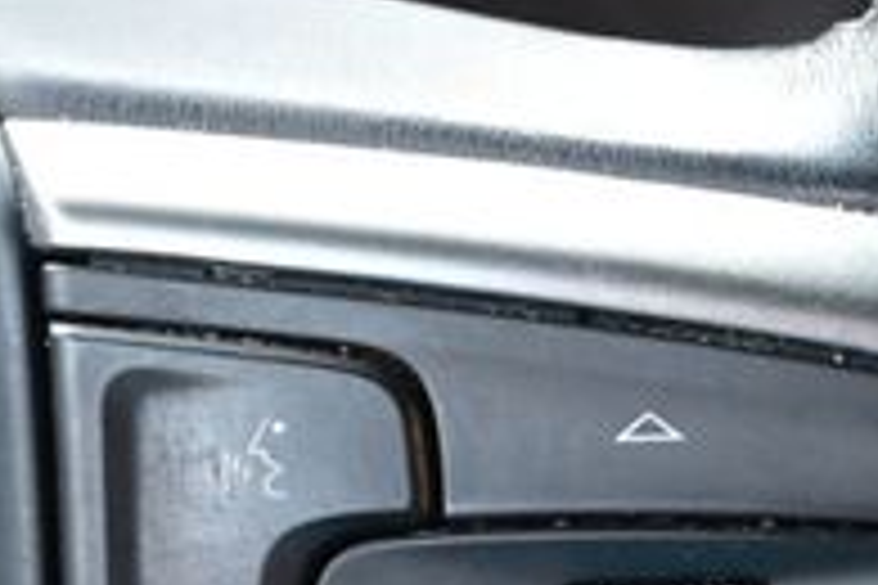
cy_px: 585
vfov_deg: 8.8
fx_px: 3776
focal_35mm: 155
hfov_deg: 13.3
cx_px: 491
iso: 800
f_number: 5
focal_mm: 31.5
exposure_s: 1/50
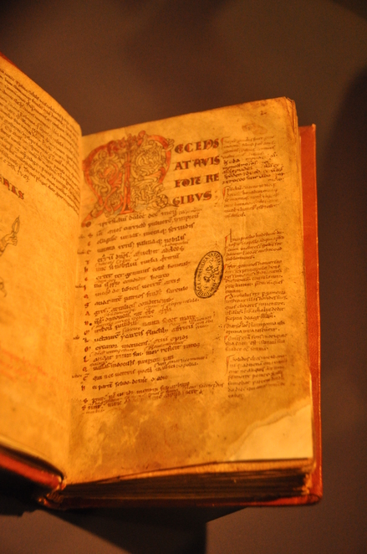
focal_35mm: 84
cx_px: 184
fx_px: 1289
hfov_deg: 16.2
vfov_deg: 24.2
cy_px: 277
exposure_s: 1/30
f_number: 4.8
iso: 1600
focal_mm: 56
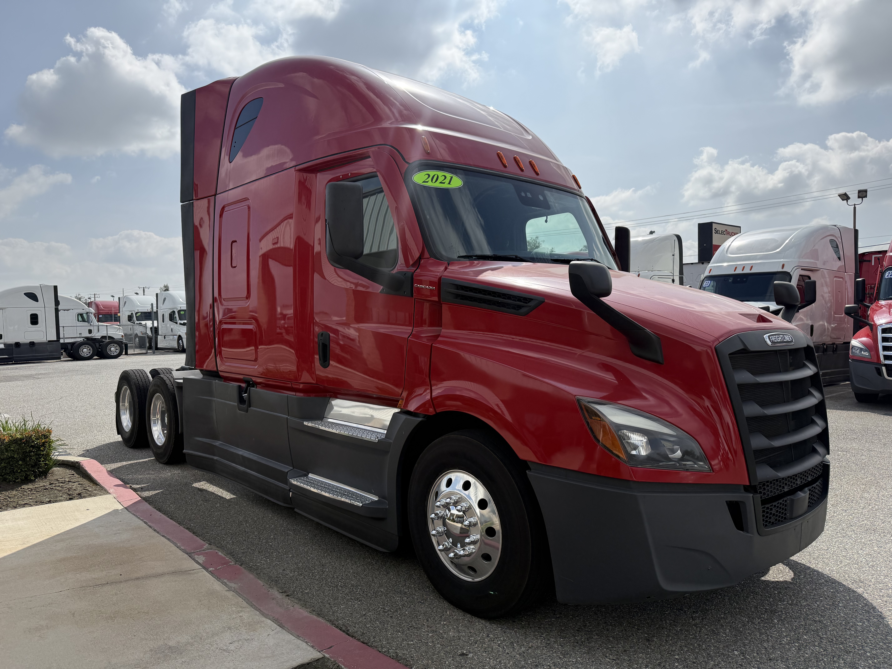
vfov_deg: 56.8
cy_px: 334
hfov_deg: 71.6
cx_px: 446
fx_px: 618
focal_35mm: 24
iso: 100
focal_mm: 6.76
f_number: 1.78
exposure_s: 1/10309
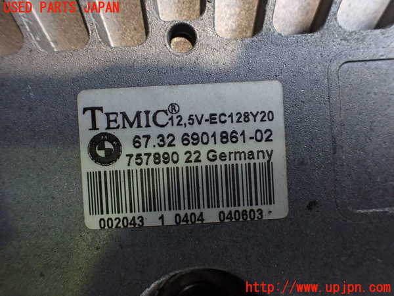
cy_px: 148
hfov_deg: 60.0
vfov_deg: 46.8
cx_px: 197
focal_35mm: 30
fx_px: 341
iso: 500
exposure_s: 1/125
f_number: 2.3
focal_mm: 5.4
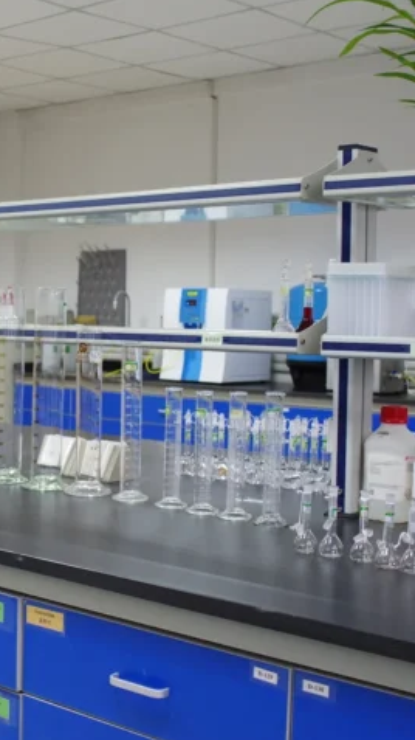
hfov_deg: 18.6
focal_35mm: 63
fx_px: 1234
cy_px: 373
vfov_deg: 33.3
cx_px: -5
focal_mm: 28
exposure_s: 1/5
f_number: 5
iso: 400
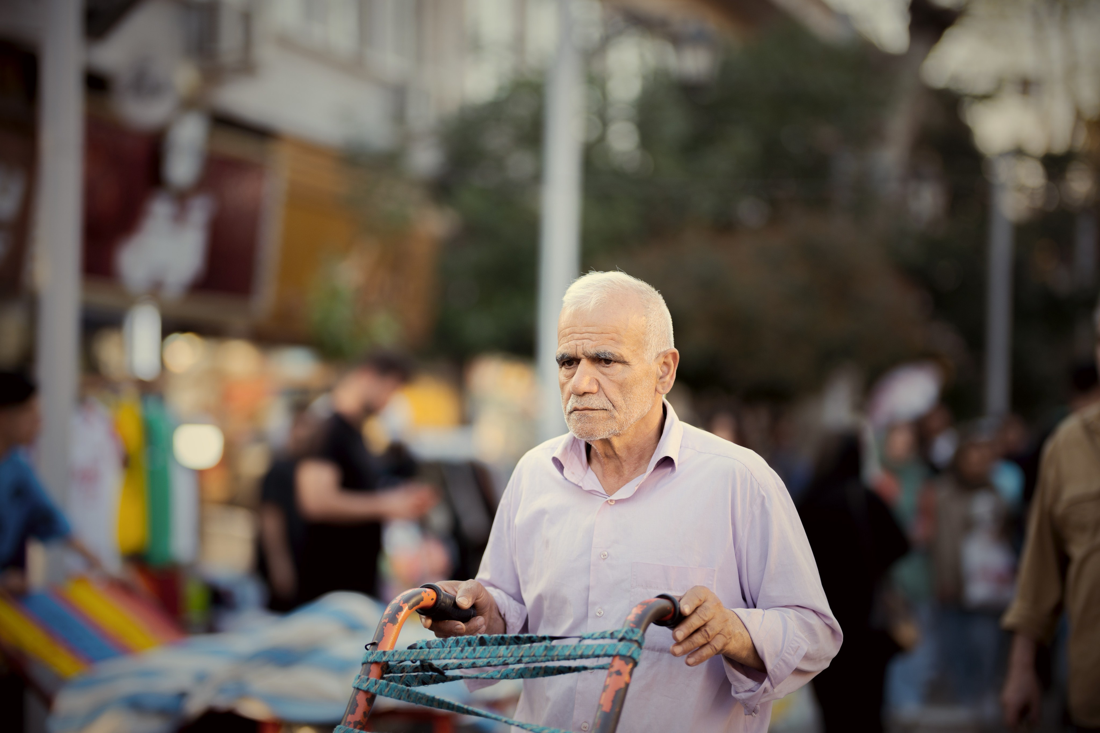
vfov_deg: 16.1
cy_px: 366
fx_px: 2597
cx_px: 550
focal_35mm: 85
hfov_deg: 23.9
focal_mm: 85
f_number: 1.4
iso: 160
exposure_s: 1/1250
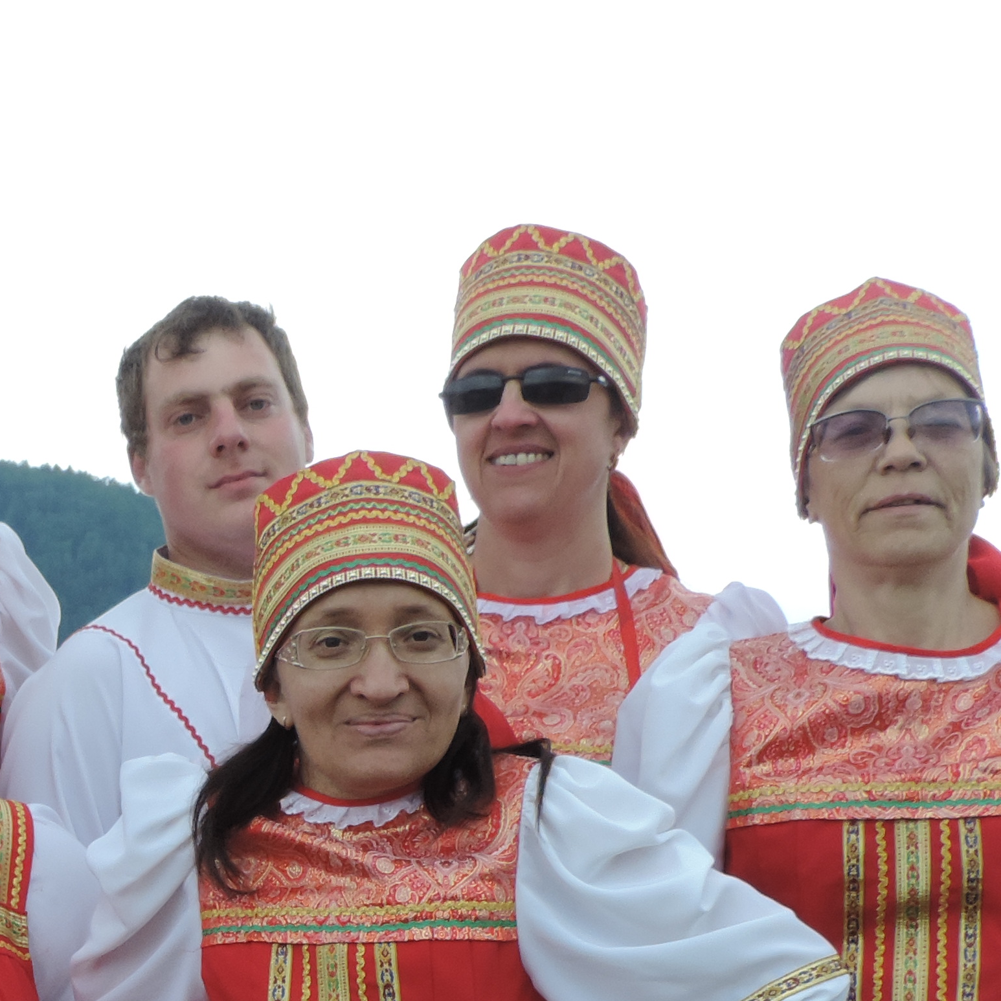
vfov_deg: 17.1
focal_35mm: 98
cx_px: -61
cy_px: 1129
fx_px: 3206
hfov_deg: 17.2
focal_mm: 6.2
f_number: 3.3
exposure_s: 1/400
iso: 80
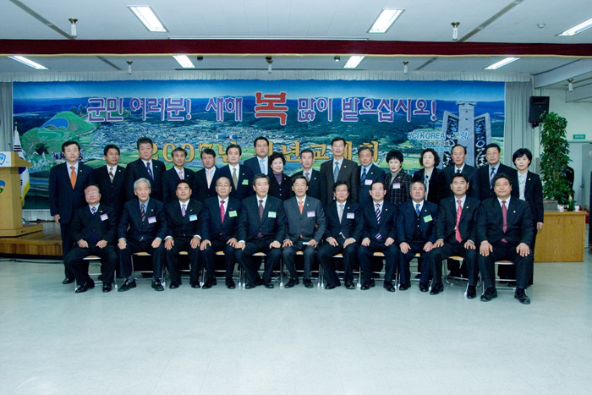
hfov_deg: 61.9
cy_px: 198
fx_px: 493
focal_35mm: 30
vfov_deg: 43.6
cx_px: 296
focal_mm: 20
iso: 400
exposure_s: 1/80
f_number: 5.6
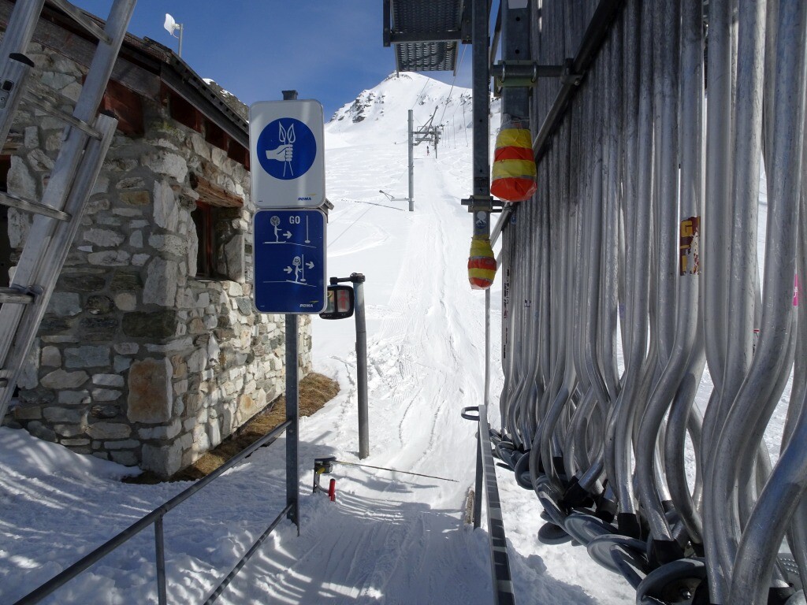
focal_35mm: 24
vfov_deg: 56.8
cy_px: 302
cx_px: 404
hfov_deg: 71.6
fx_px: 560
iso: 80
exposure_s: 1/2000
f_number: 3.5
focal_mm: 4.1
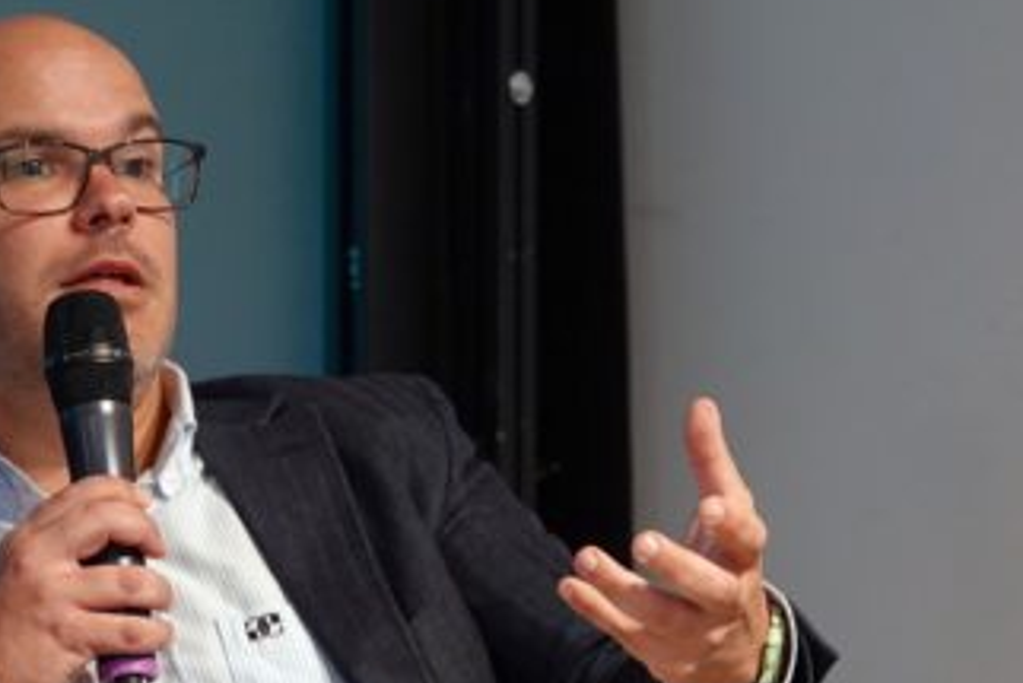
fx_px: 11684
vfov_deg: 3.3
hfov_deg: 5.0
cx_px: 419
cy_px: 559
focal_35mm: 411
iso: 800
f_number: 4
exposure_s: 1/25
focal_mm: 67.46
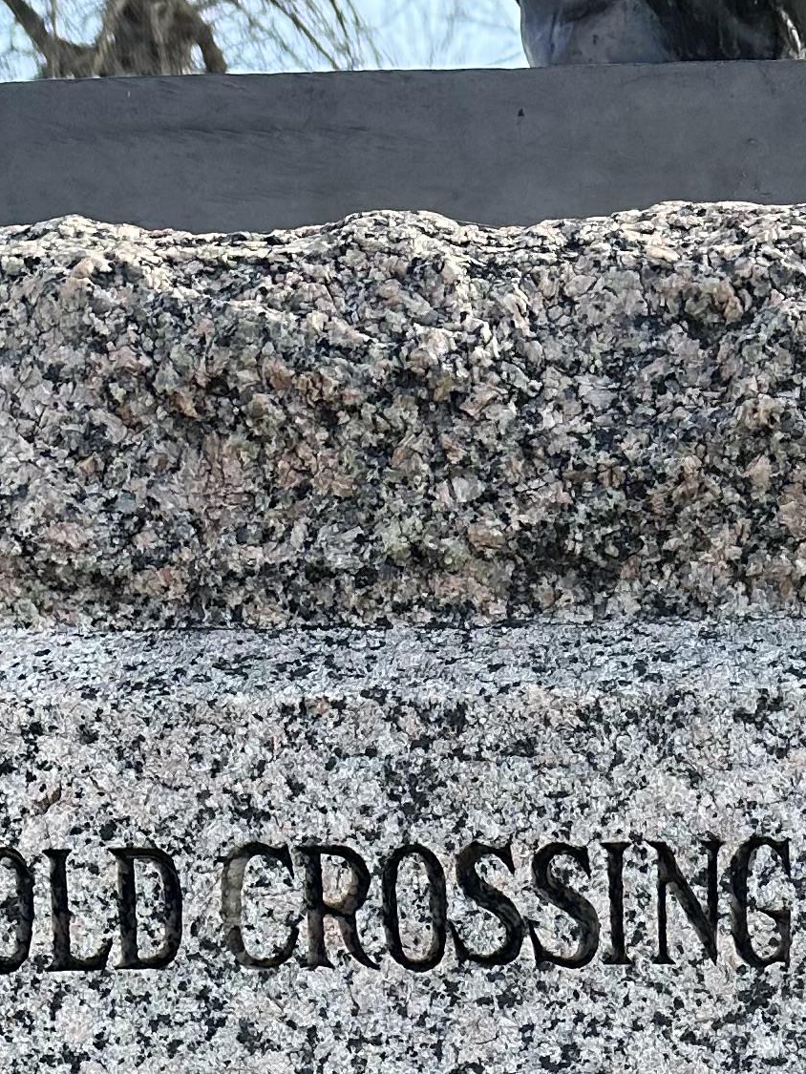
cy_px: 1702
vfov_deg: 19.3
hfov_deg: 16.4
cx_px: 979
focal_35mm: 86
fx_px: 2669
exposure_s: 1/850
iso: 80
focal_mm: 6.86
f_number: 1.78
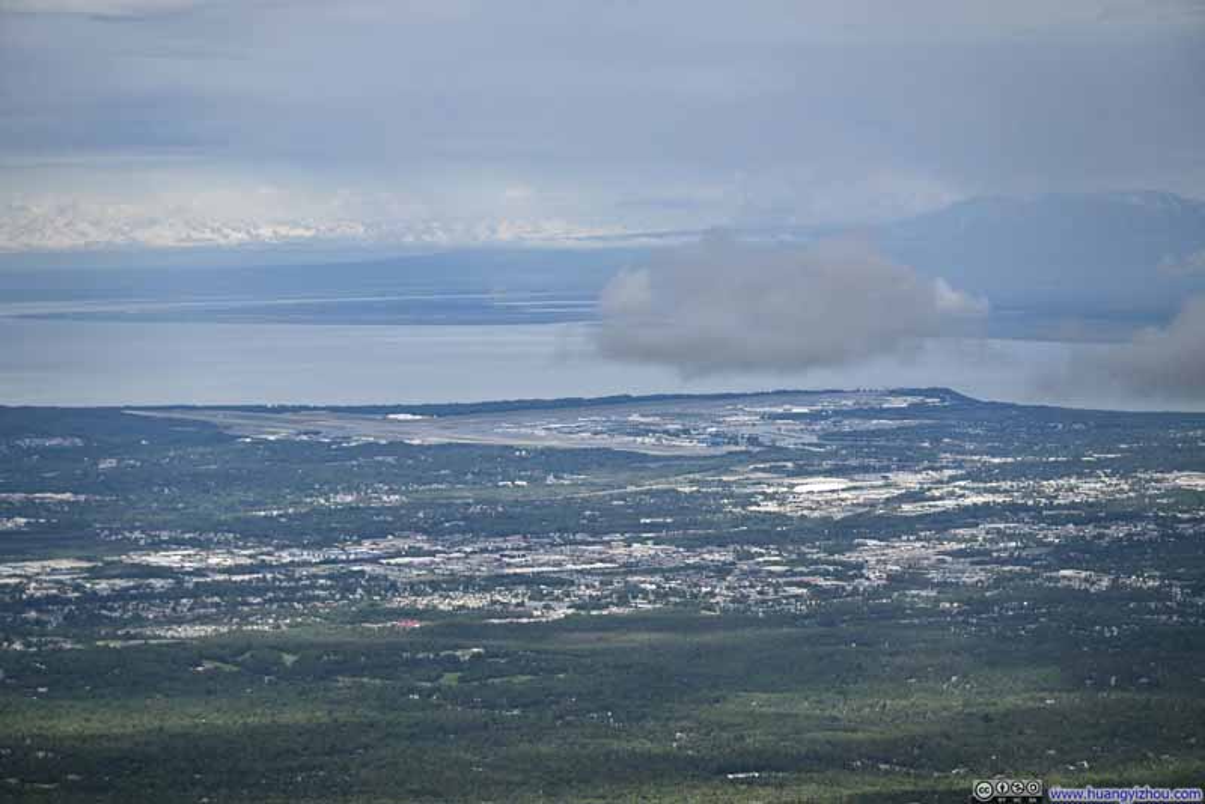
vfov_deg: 11.4
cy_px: 402
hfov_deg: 17.1
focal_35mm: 120
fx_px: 4018
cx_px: 602
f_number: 4.5
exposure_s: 1/2500
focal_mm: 120
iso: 100
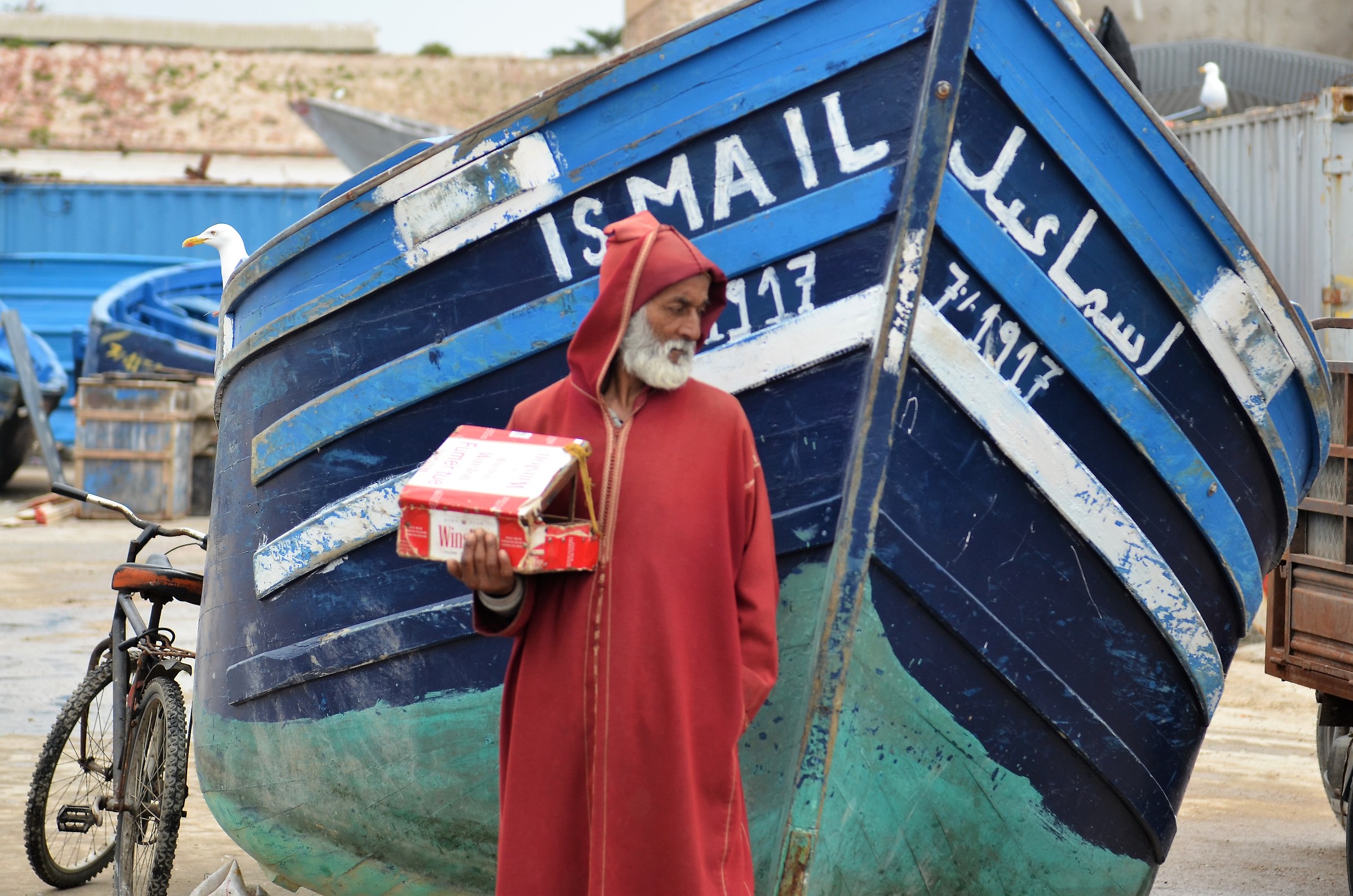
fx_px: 3938
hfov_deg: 19.5
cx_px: 676
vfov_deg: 13.0
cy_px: 448
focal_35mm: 105
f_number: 3.2
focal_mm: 70
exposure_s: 1/800
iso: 320
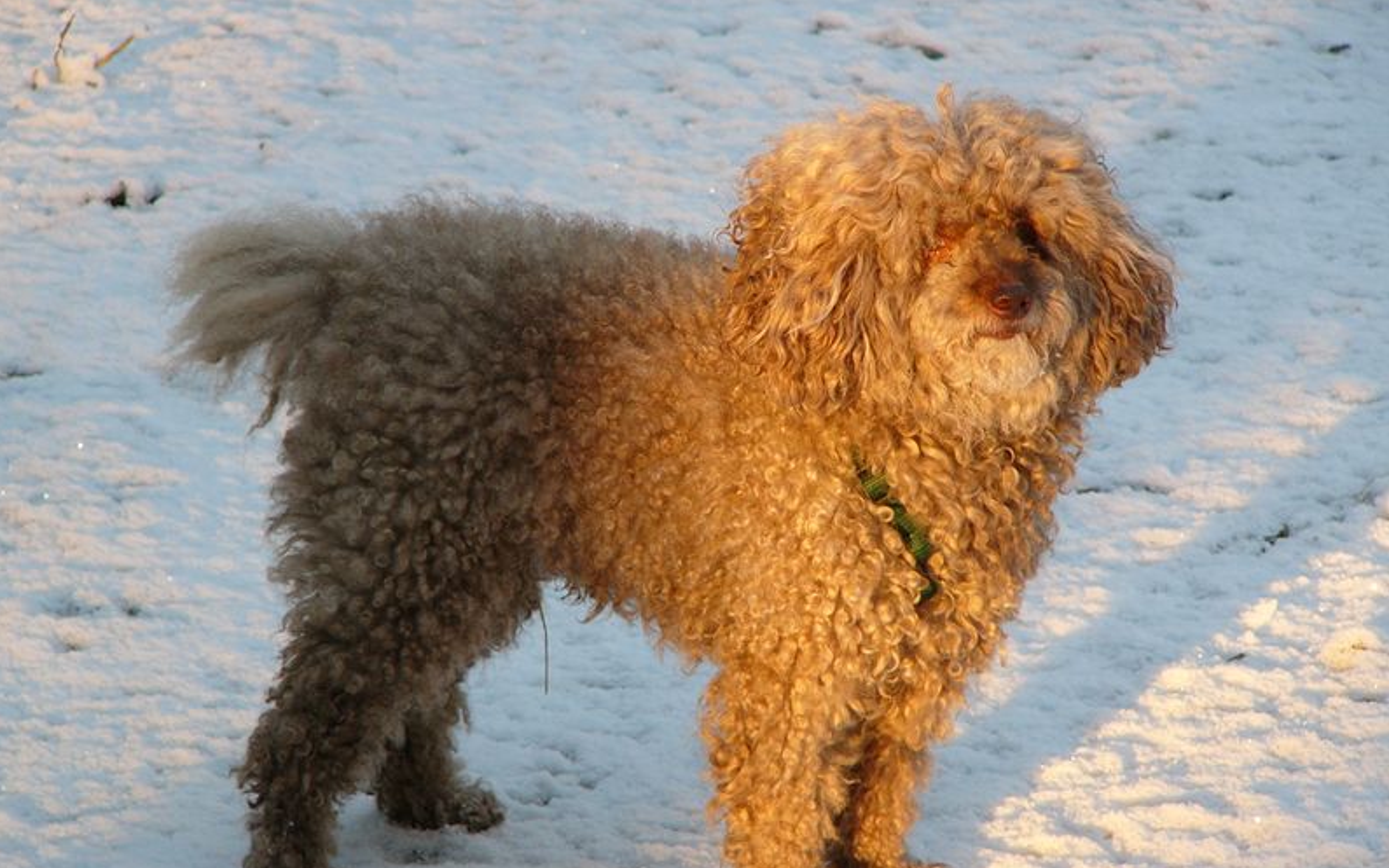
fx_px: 9692
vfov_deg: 5.1
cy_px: 423
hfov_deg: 8.2
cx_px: 692
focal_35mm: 256
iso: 50
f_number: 2.8
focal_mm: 39.9
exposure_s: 1/60
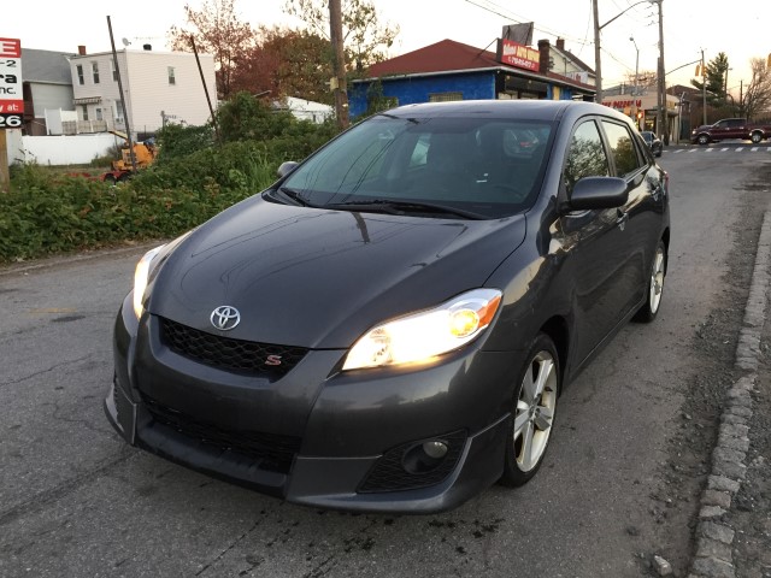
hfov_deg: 61.7
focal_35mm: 29
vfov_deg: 48.2
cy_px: 289
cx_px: 386
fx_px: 646
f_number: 2.2
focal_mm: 4.15
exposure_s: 1/30
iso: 50
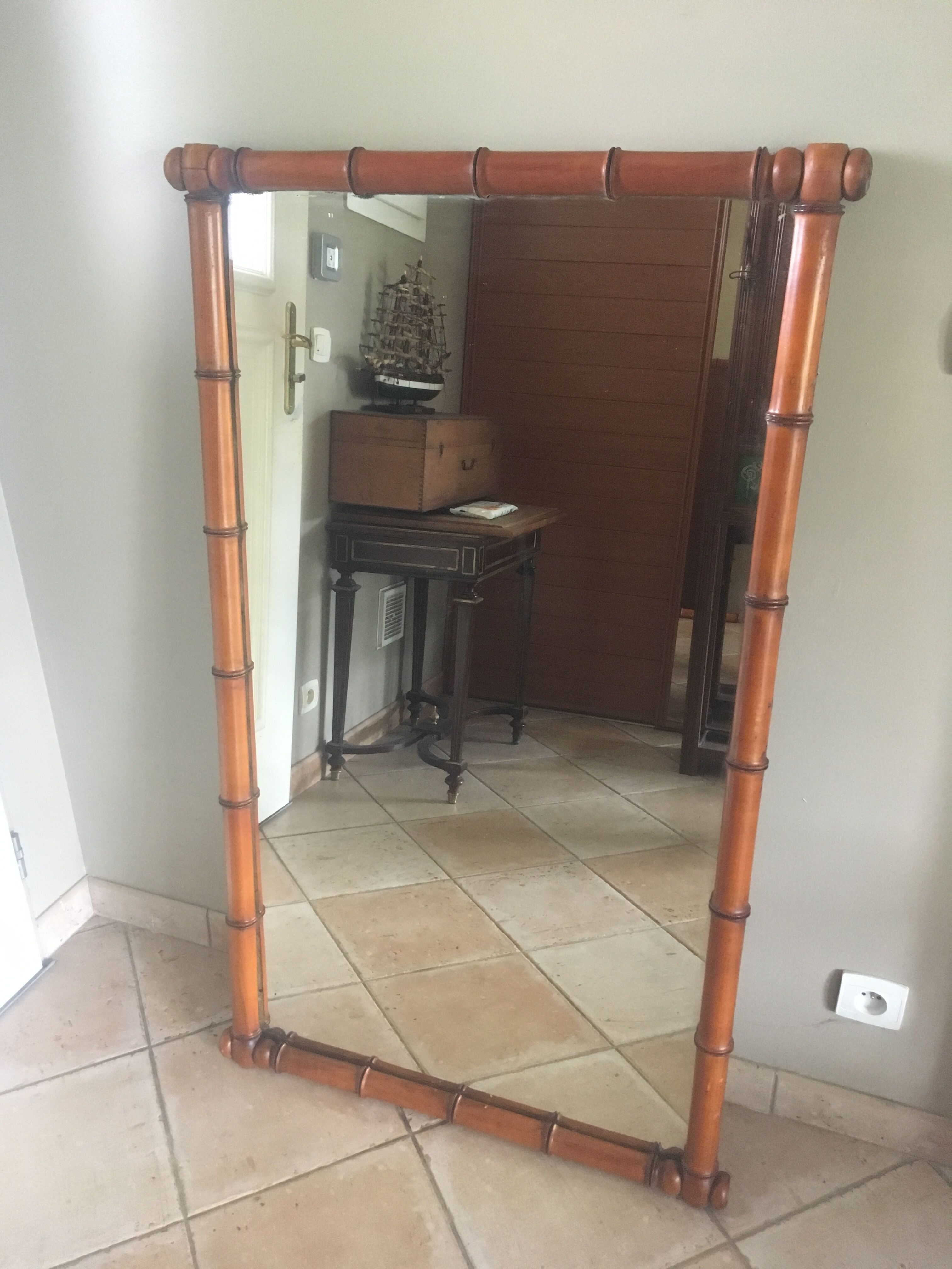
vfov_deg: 61.7
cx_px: 476
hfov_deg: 48.2
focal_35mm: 29
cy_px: 634
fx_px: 1063
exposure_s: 1/17
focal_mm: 4.15
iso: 250
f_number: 2.2
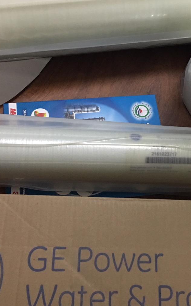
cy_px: 102
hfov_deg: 21.0
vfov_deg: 33.2
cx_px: 155
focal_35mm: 61
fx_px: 508
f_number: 2.2
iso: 100
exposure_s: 1/17
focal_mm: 4.15
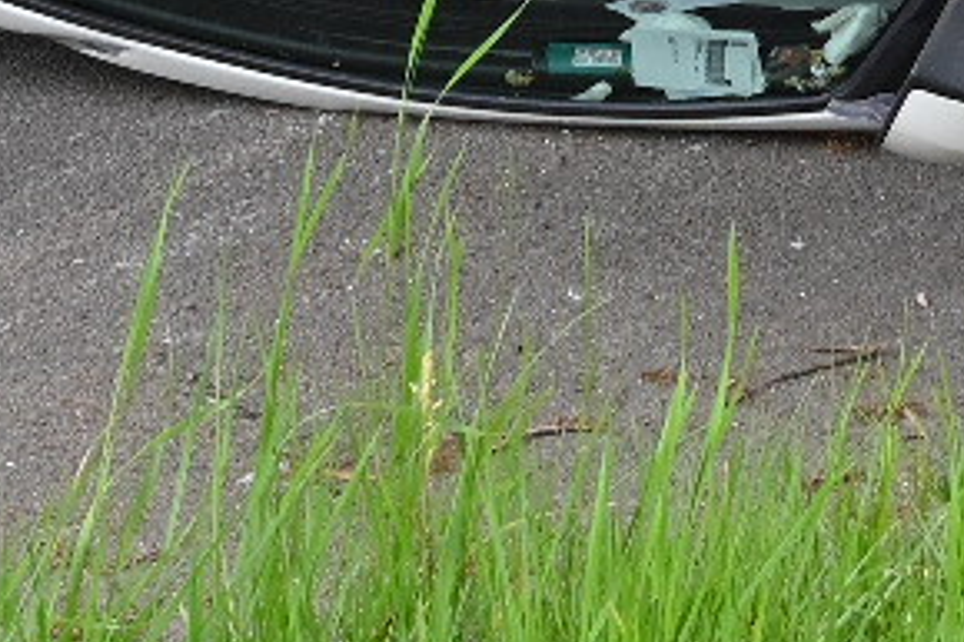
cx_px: 858
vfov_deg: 7.2
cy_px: -1181
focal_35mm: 172
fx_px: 4603
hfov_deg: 11.9
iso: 800
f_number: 7.1
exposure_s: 1/160
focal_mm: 26
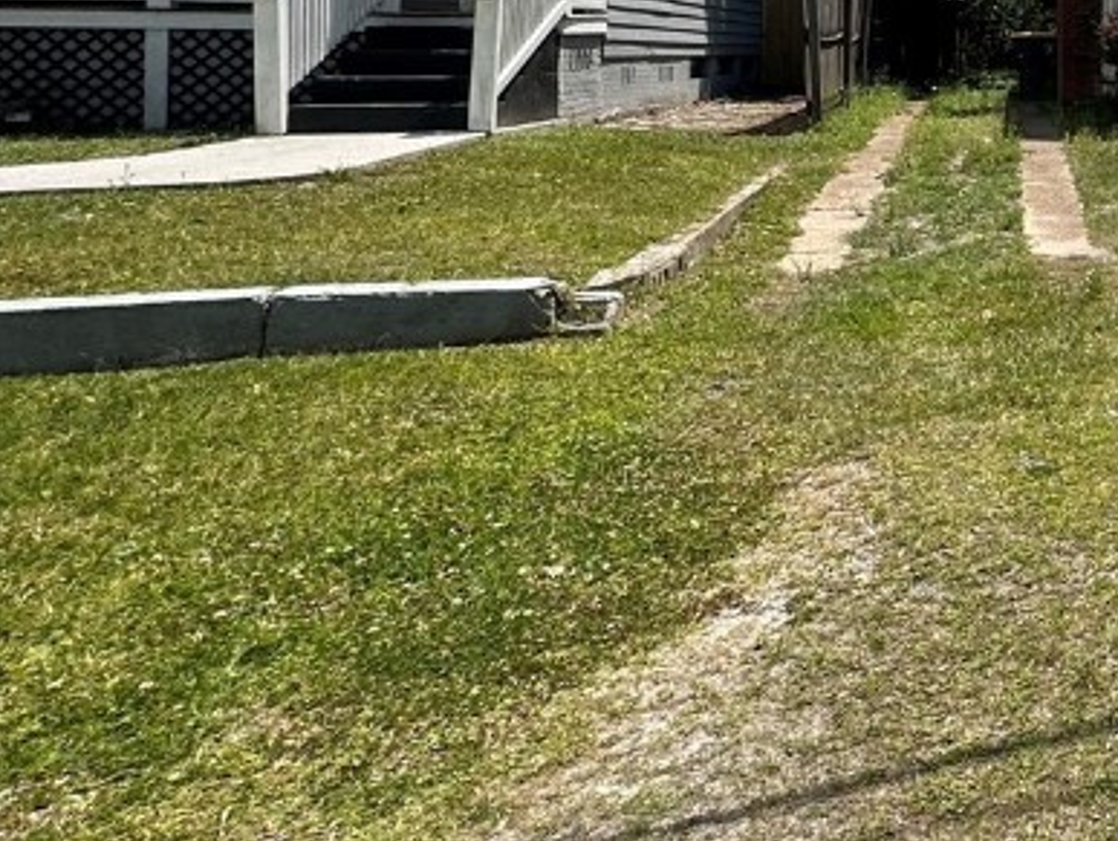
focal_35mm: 37
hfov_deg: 34.5
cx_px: 1468
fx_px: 1196
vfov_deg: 35.6
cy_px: 32
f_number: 2.2
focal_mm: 2.22
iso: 40
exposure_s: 1/1473
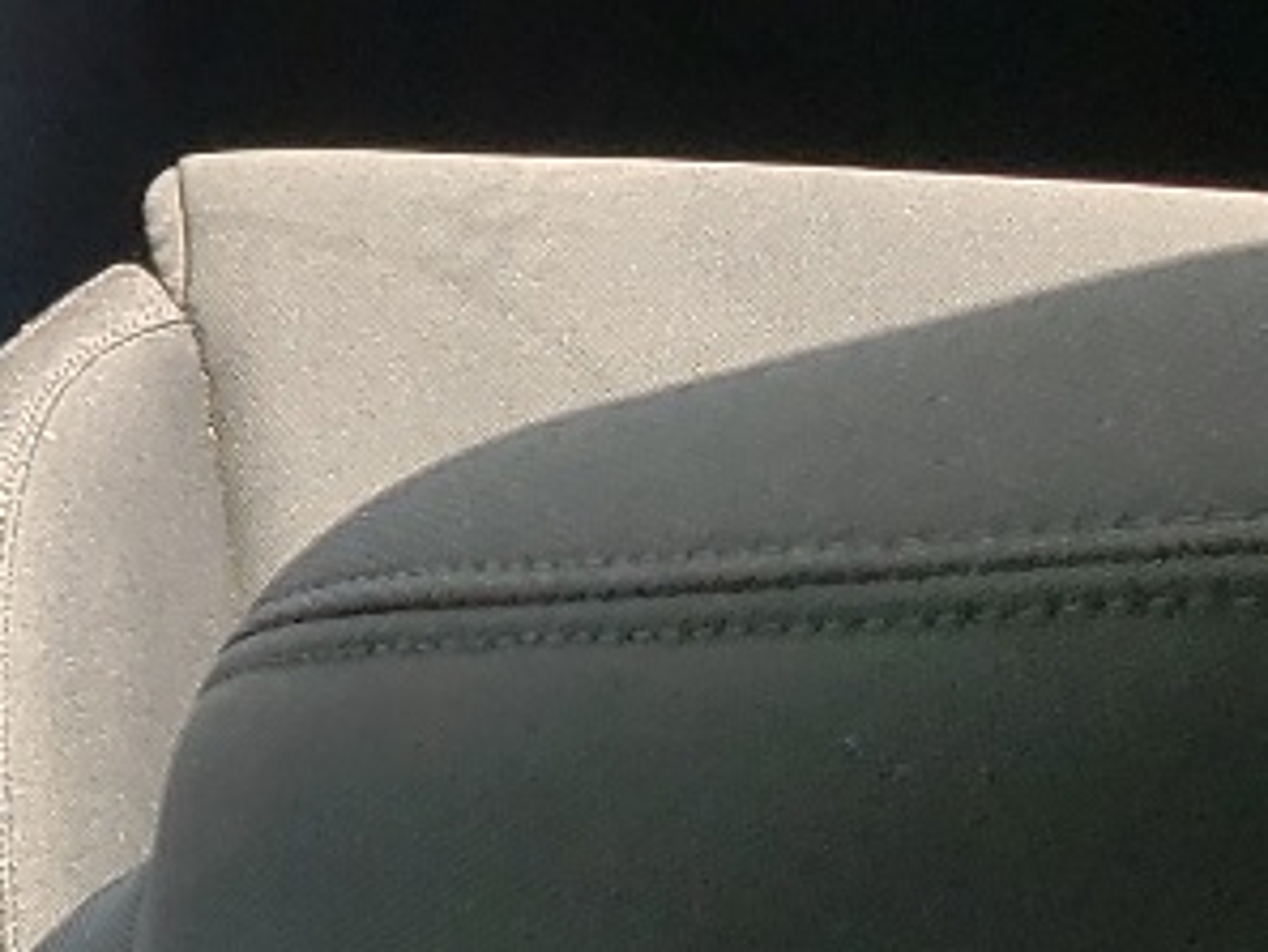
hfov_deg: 13.0
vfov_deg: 10.5
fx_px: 5130
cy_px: 34
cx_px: -850
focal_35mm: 140
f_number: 1.5
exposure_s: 1/303
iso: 50
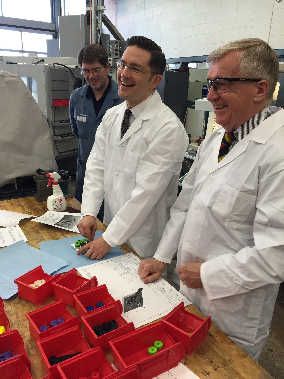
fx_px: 317
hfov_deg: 48.2
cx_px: 142
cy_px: 190
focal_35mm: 29
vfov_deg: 61.7
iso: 40
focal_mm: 4.15
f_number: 2.2
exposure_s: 1/60
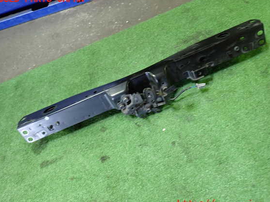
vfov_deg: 51.4
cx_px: 141
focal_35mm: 27
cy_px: 102
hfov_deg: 65.3
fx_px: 211
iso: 320
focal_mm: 4.5
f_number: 2
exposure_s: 1/30
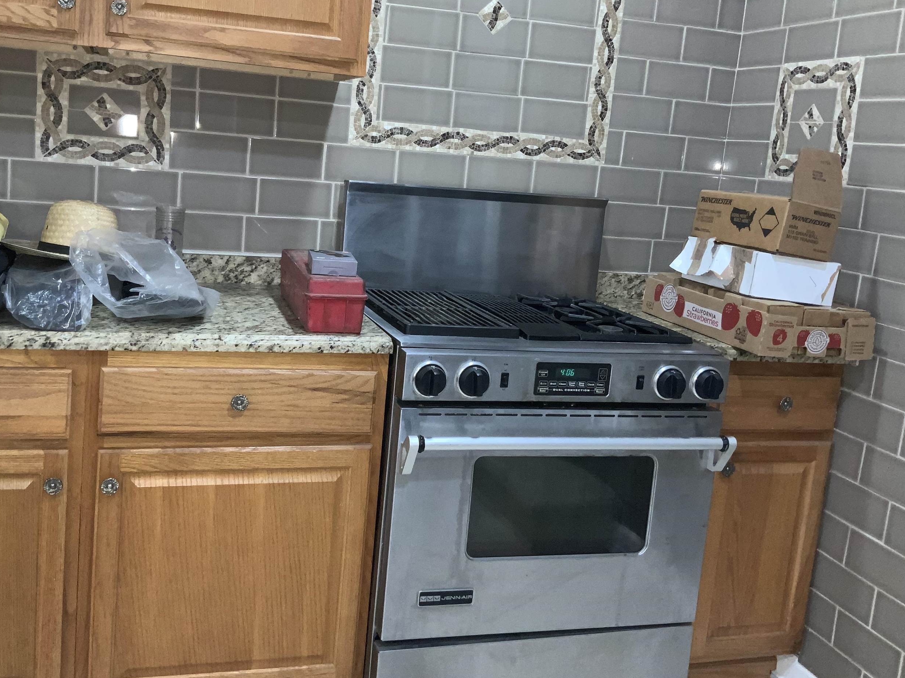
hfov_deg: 51.2
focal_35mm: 36
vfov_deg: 39.5
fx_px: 941
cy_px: 277
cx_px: 382
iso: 100
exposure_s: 1/40
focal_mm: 3
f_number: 1.8
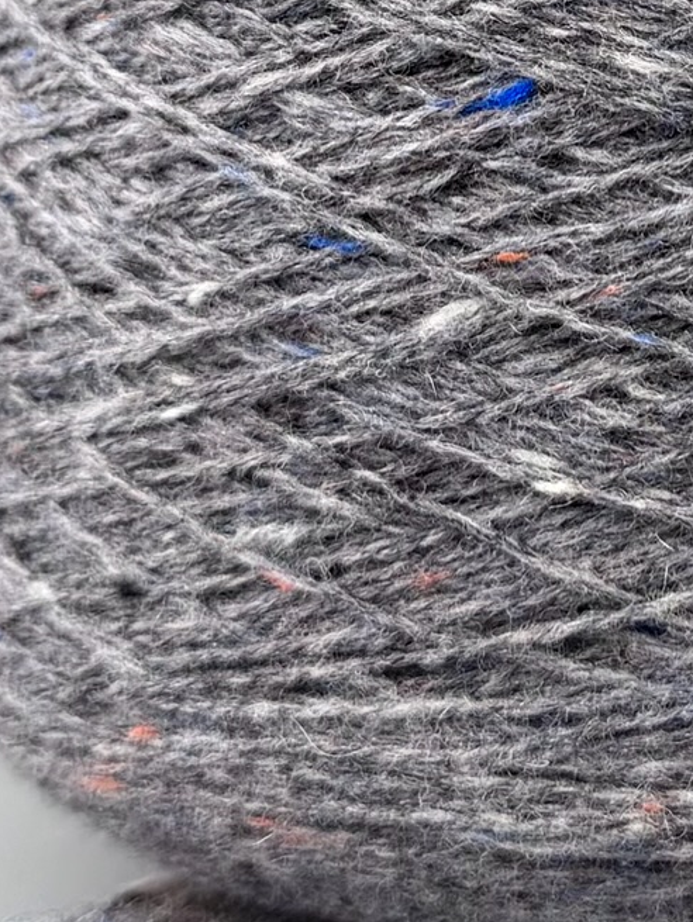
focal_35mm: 75
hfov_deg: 18.6
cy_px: 15
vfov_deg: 24.8
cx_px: 825
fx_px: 2000
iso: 80
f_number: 1.78
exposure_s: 1/765
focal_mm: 6.76
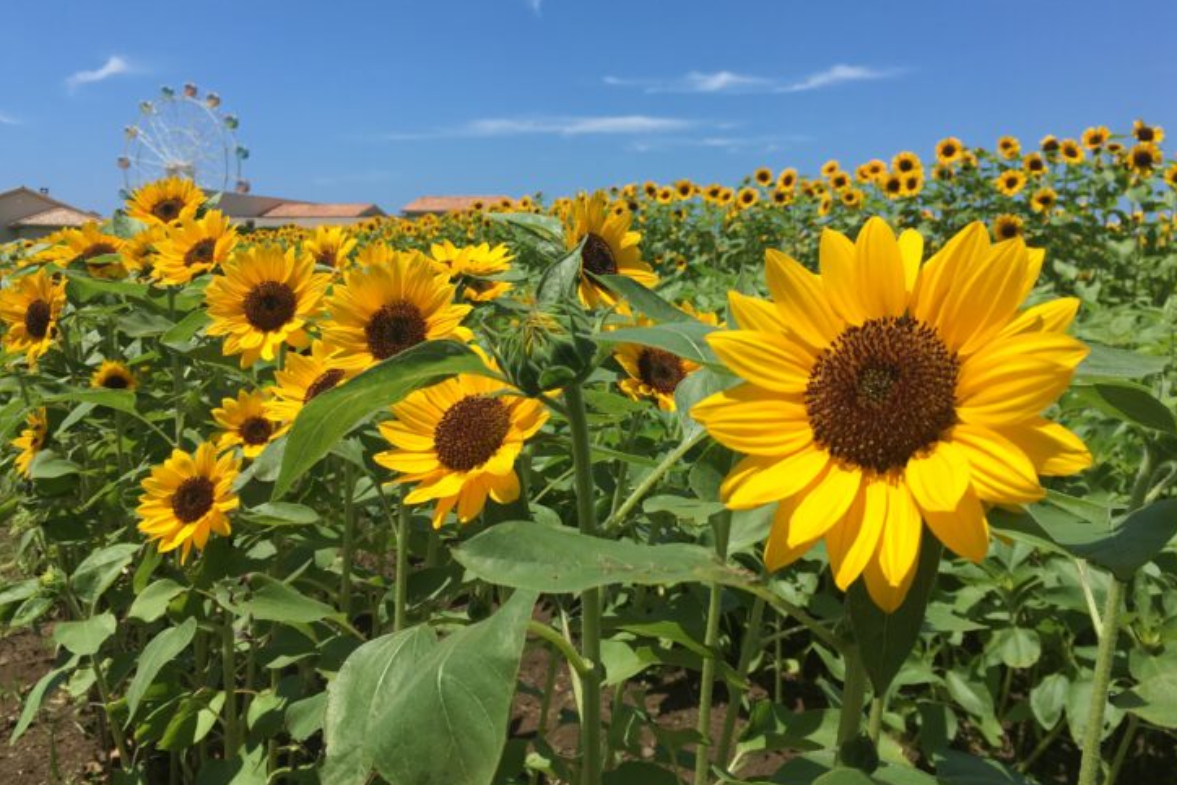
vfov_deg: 41.0
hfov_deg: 58.7
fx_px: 1046
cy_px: 330
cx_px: 597
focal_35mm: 32
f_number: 2.2
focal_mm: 4.15
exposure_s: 1/1672
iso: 25
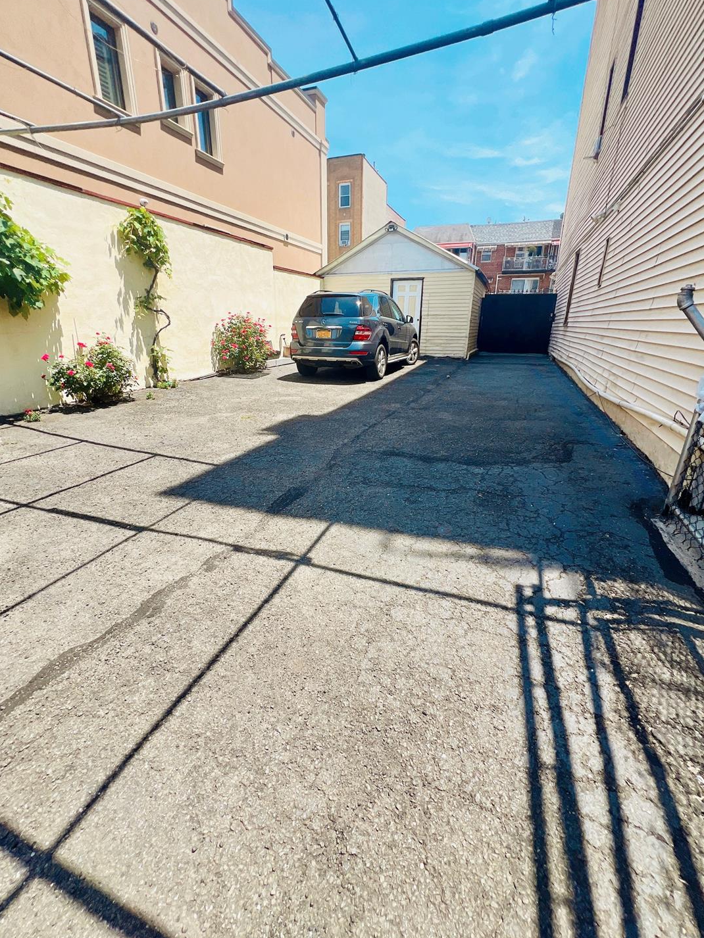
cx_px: 346
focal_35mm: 14
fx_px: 380
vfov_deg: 102.0
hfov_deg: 85.7
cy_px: 474
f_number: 1.8
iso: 32
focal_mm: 1.57
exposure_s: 1/641
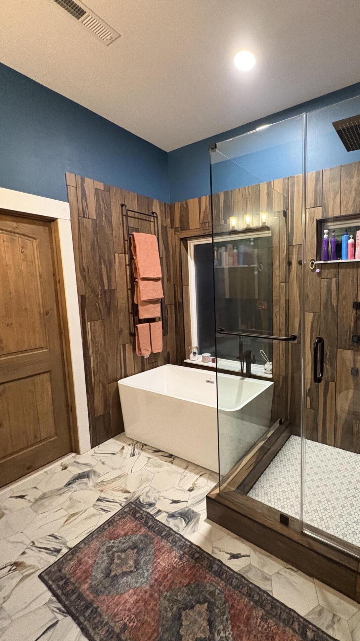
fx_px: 272
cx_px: 246
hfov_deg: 64.9
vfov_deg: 99.4
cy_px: 313
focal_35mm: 16
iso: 800
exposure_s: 1/60
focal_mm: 2.22
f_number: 2.2
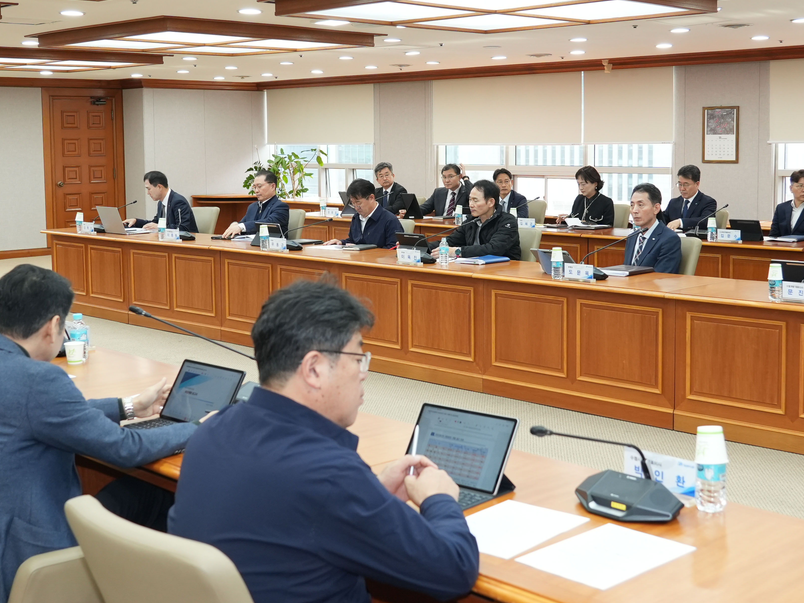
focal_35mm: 50
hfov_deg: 38.2
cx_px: 406
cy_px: 241
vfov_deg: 29.0
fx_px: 1161
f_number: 4
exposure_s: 1/200
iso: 1250
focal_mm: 24
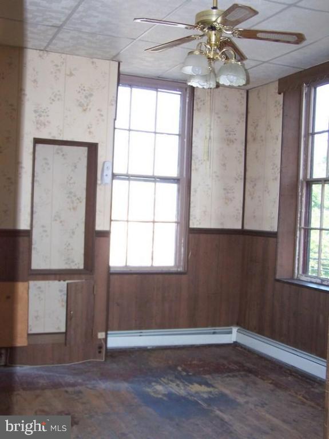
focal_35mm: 43
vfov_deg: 43.9
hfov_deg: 33.6
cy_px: 220
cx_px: 164
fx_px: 545
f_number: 2.9
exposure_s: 1/60
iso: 140
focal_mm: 7.1
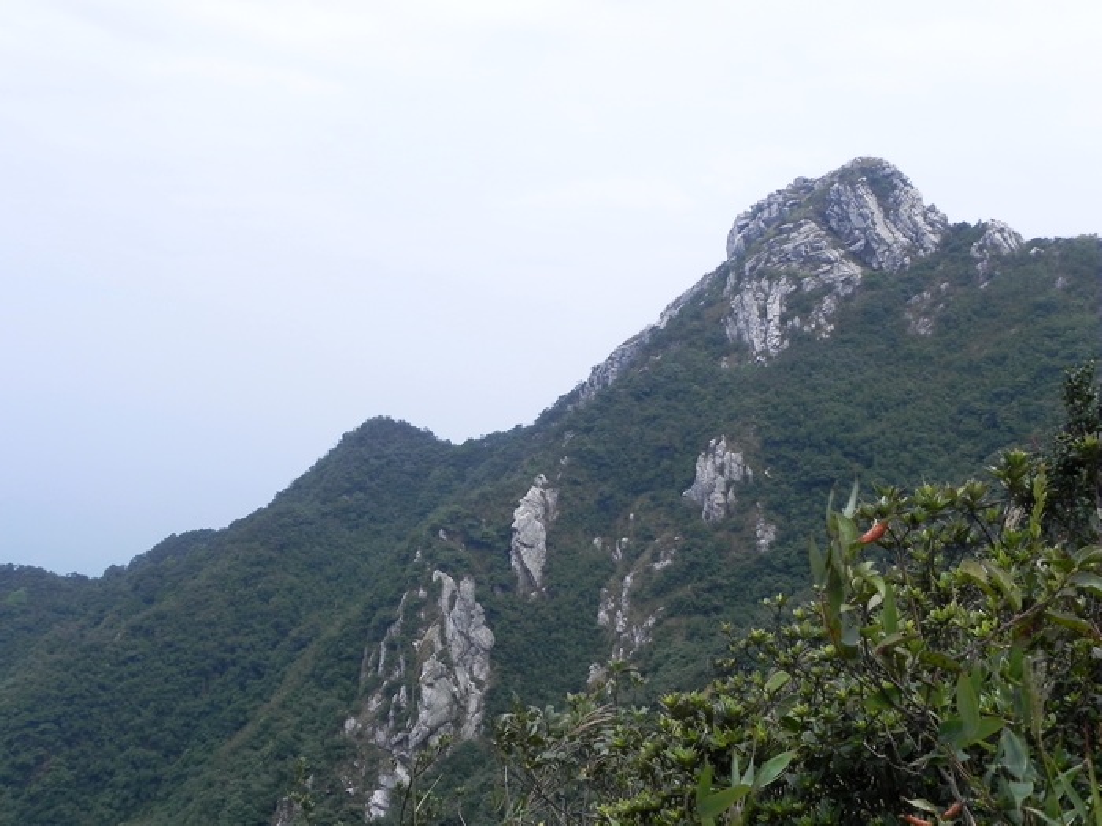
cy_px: 413
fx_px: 1305
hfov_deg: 45.8
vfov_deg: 35.1
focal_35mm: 41
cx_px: 551
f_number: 7.1
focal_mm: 7.3
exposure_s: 1/376
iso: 160
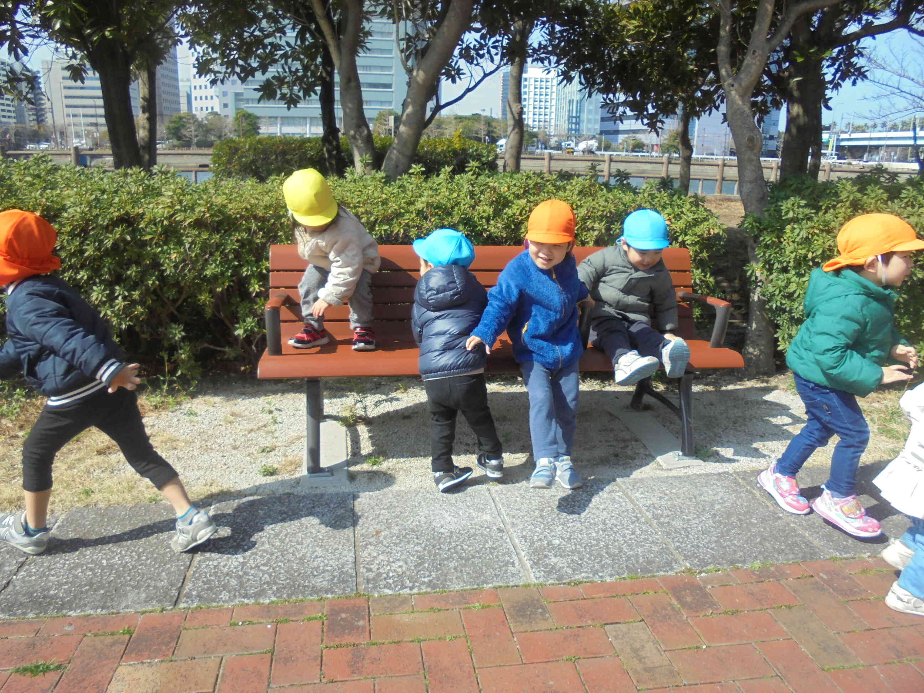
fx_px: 694
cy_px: 346
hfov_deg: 67.3
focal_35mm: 26
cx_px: 462
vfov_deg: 53.1
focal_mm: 4.6
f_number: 3.5
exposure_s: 1/500
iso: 100
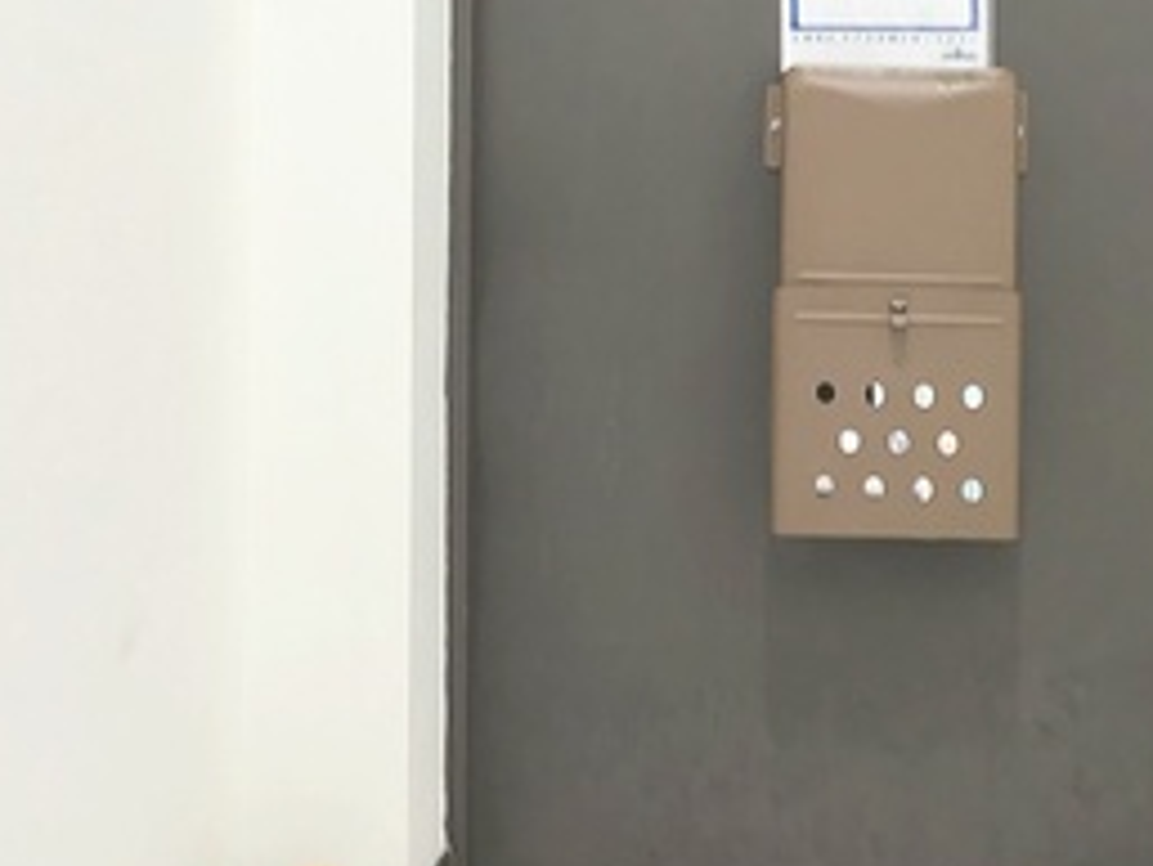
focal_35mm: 38
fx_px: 1266
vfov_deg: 37.1
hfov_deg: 48.4
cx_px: 740
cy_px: 254
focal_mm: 2.2
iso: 125
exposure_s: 1/12.5
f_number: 1.9
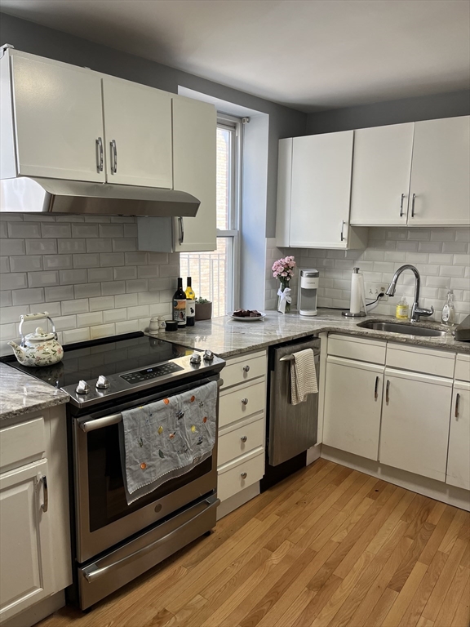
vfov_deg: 67.3
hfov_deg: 53.1
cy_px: 314
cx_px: 235
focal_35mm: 26
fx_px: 471
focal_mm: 5.1
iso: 125
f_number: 1.6
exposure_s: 1/120
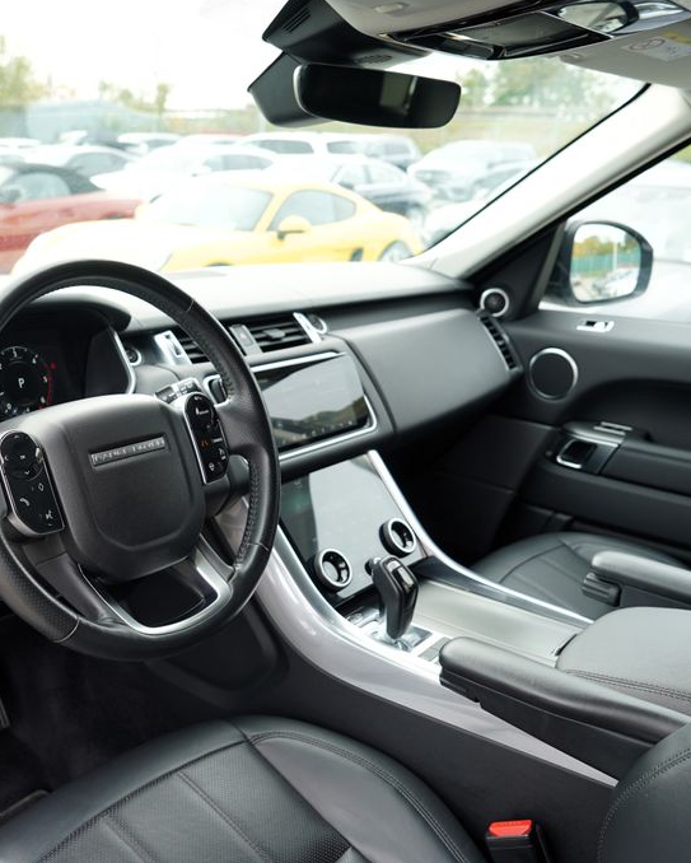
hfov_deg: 42.2
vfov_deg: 52.8
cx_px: 179
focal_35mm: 34
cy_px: 430
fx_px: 869
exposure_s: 1/80
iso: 100
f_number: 4
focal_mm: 24
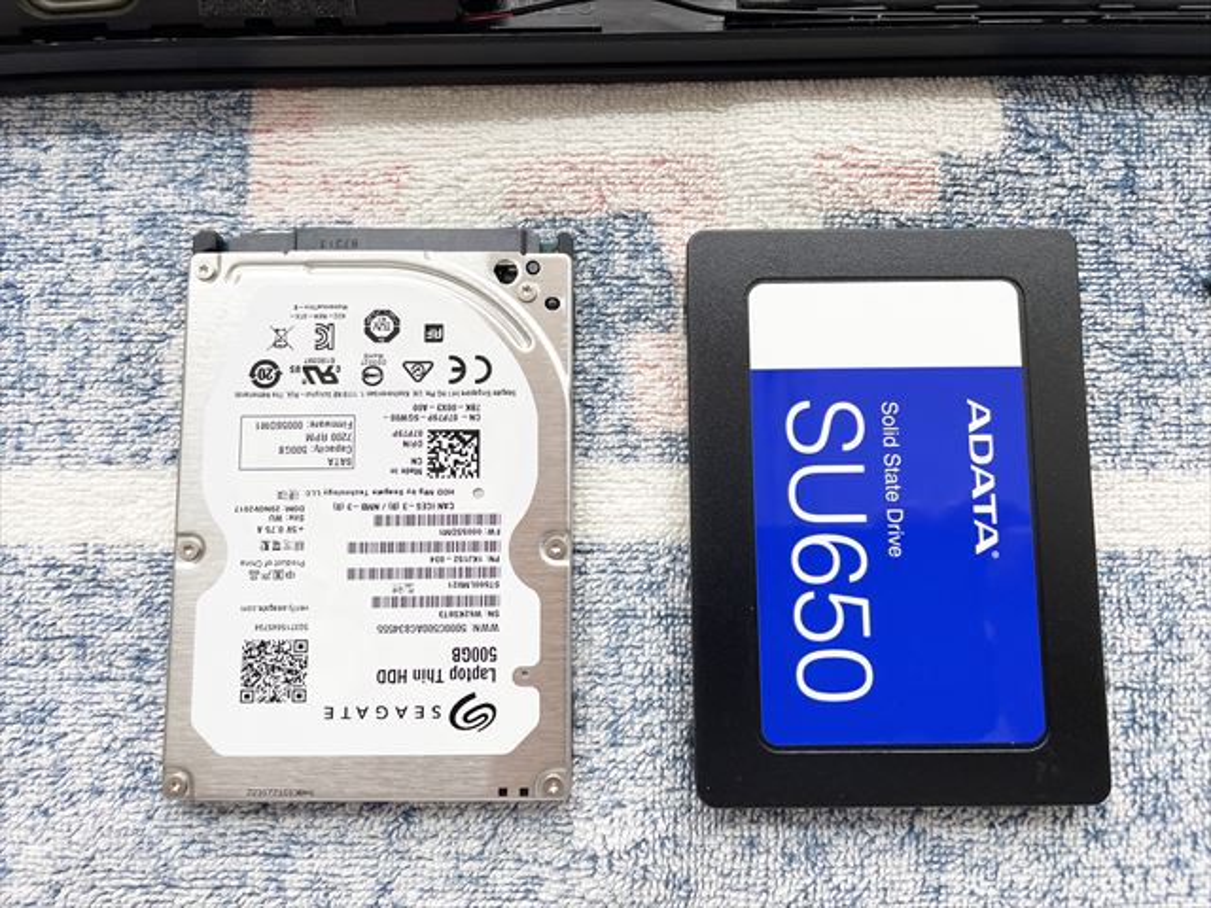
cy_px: 454
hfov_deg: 67.3
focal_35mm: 26
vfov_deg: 53.1
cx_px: 606
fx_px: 910
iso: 80
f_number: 1.6
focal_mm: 4.2
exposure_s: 1/120
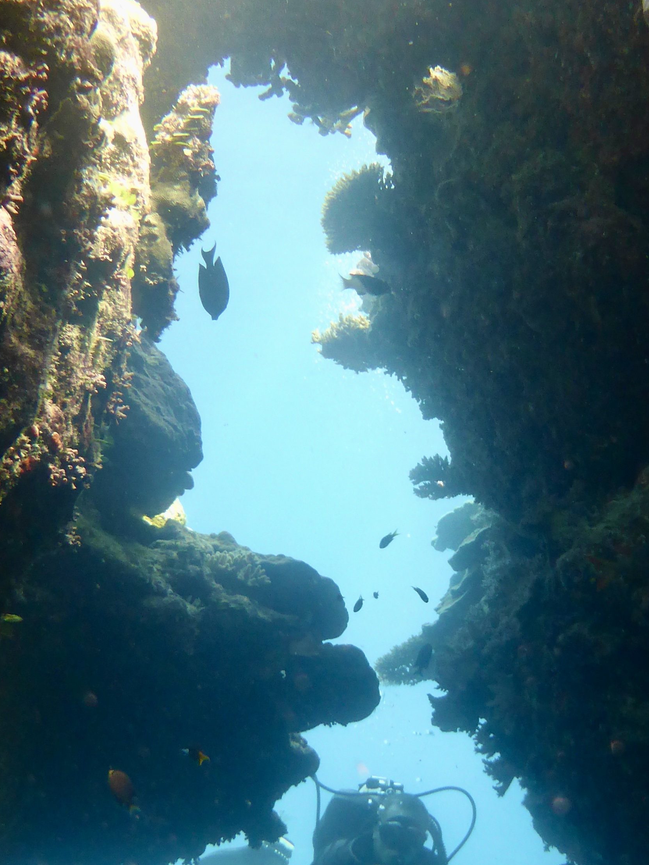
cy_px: 545
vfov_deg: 35.9
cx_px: 389
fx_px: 1325
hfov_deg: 27.5
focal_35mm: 53
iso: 125
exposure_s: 1/60
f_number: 3.3
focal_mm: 4.3
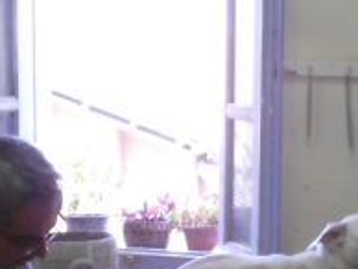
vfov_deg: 10.9
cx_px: 243
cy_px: 329
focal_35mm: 134
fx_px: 1388
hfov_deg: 14.7
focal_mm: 7.7
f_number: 4.2
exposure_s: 1/30
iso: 200
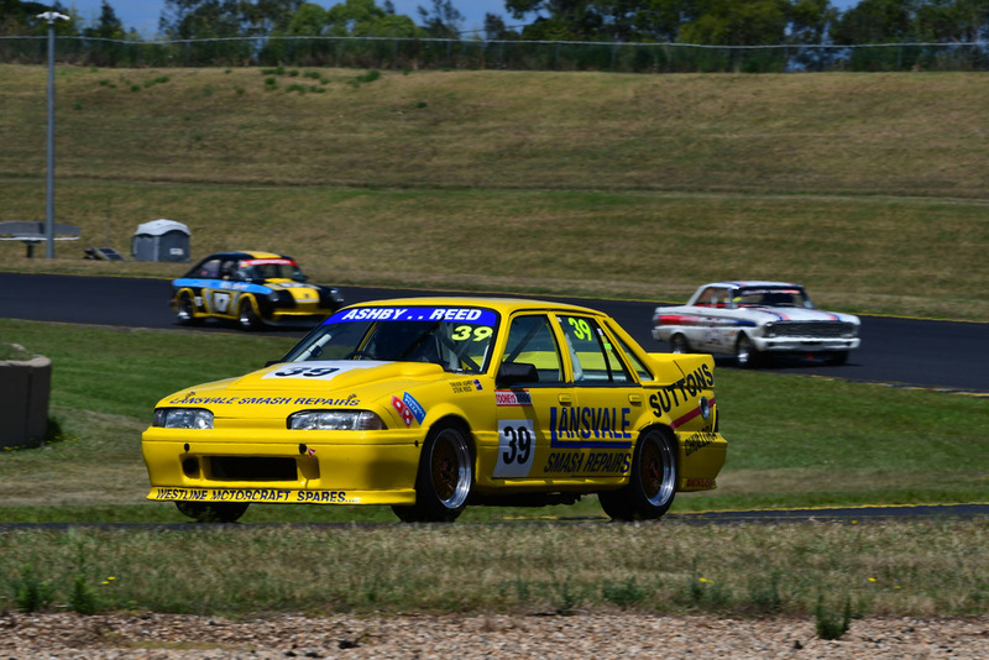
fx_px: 8244
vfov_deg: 4.6
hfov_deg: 6.9
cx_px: 494
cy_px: 330
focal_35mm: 300
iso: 250
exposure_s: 1/640
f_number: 14
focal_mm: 200
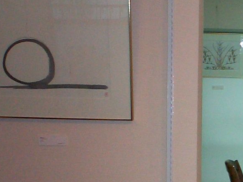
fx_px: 709
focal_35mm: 101
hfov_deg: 18.2
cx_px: 307
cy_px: 200
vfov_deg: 14.3
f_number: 3.5
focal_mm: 5.6
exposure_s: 1/40
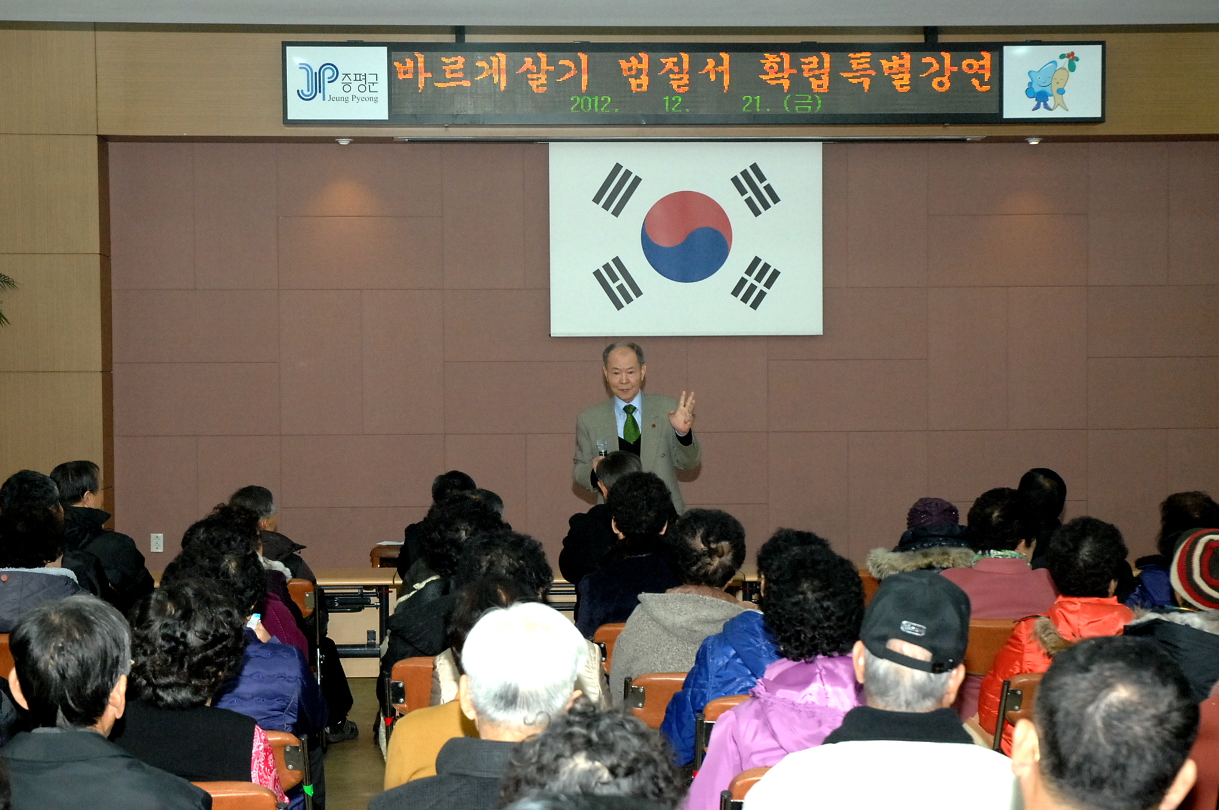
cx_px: 623
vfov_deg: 20.9
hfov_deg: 31.0
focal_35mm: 65
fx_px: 2198
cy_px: 432
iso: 800
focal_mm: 40
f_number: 6.7
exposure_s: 1/60
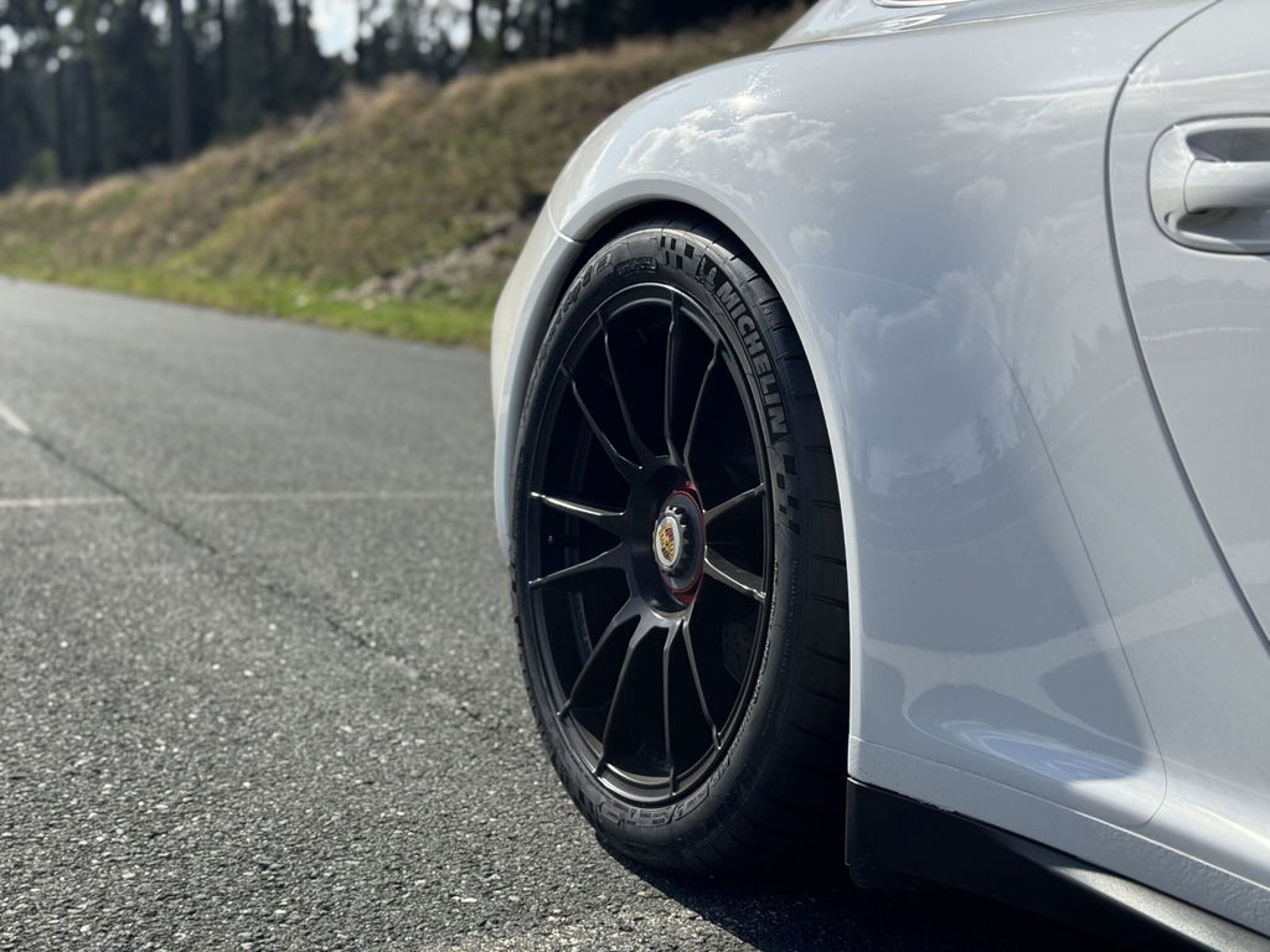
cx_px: 635
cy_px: 476
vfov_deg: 30.3
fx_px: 1761
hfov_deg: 39.7
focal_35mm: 48
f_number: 1.78
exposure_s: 1/4310
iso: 64
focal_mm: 6.76
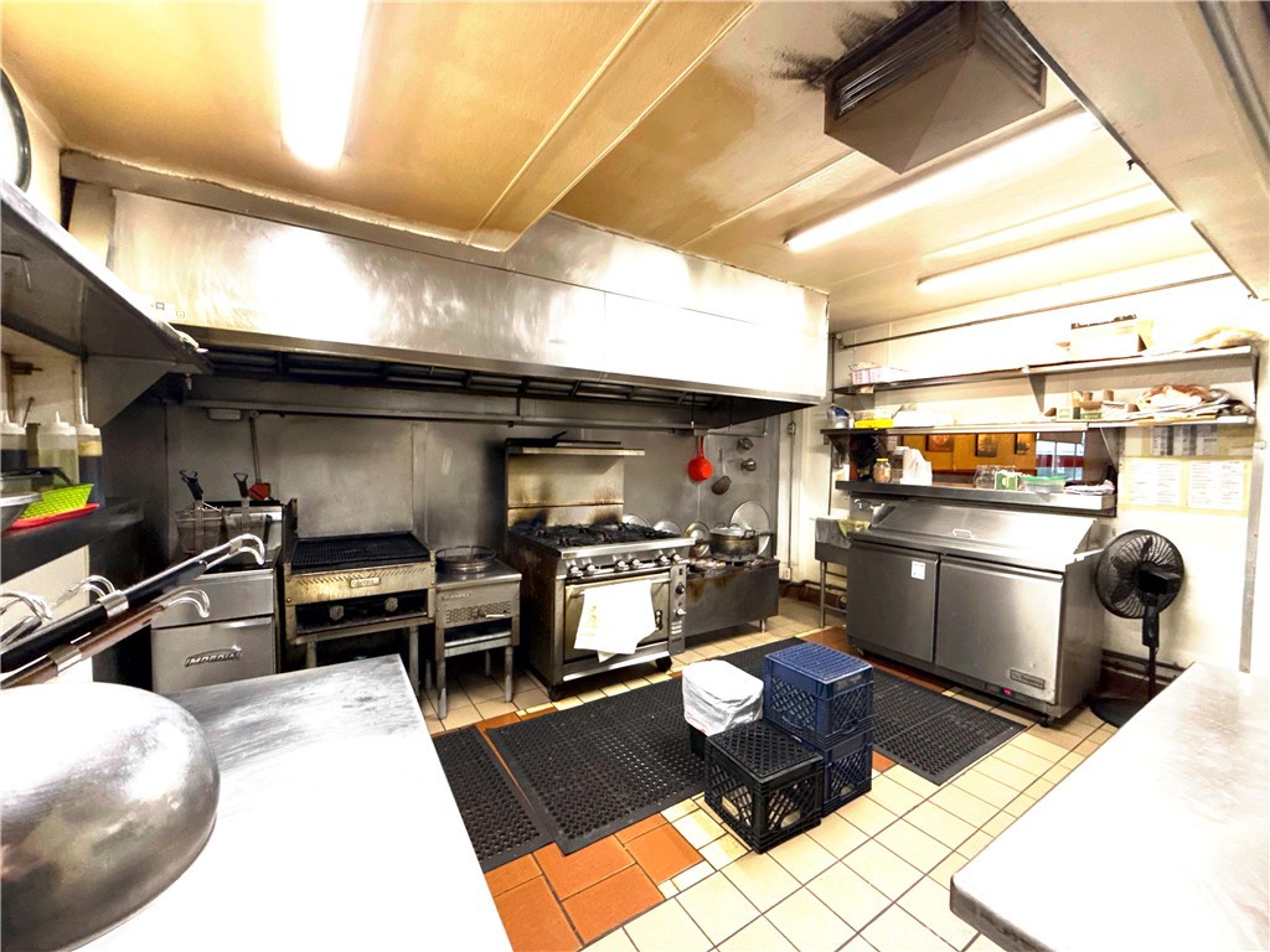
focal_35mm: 14
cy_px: 476
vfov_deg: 85.7
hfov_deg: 102.1
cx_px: 635
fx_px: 514
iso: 800
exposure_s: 1/60
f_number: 2.2
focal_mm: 2.22
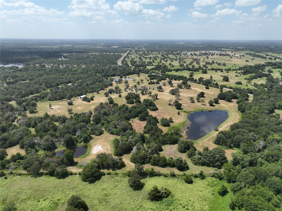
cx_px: 141
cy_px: 106
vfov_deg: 56.8
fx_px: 195
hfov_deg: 71.6
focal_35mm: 24
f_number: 2.8
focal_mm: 12.29
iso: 100
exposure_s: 1/1600
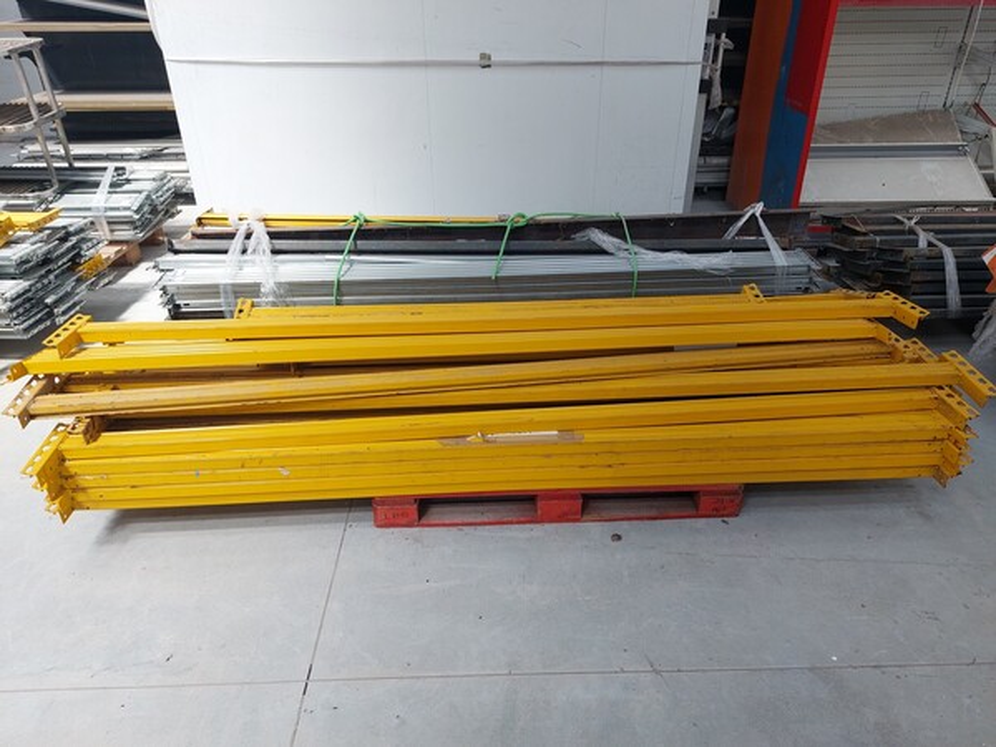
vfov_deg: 54.9
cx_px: 498
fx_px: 719
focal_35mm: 25
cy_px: 374
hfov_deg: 69.4
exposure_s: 1/137
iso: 25
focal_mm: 5.23
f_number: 1.8
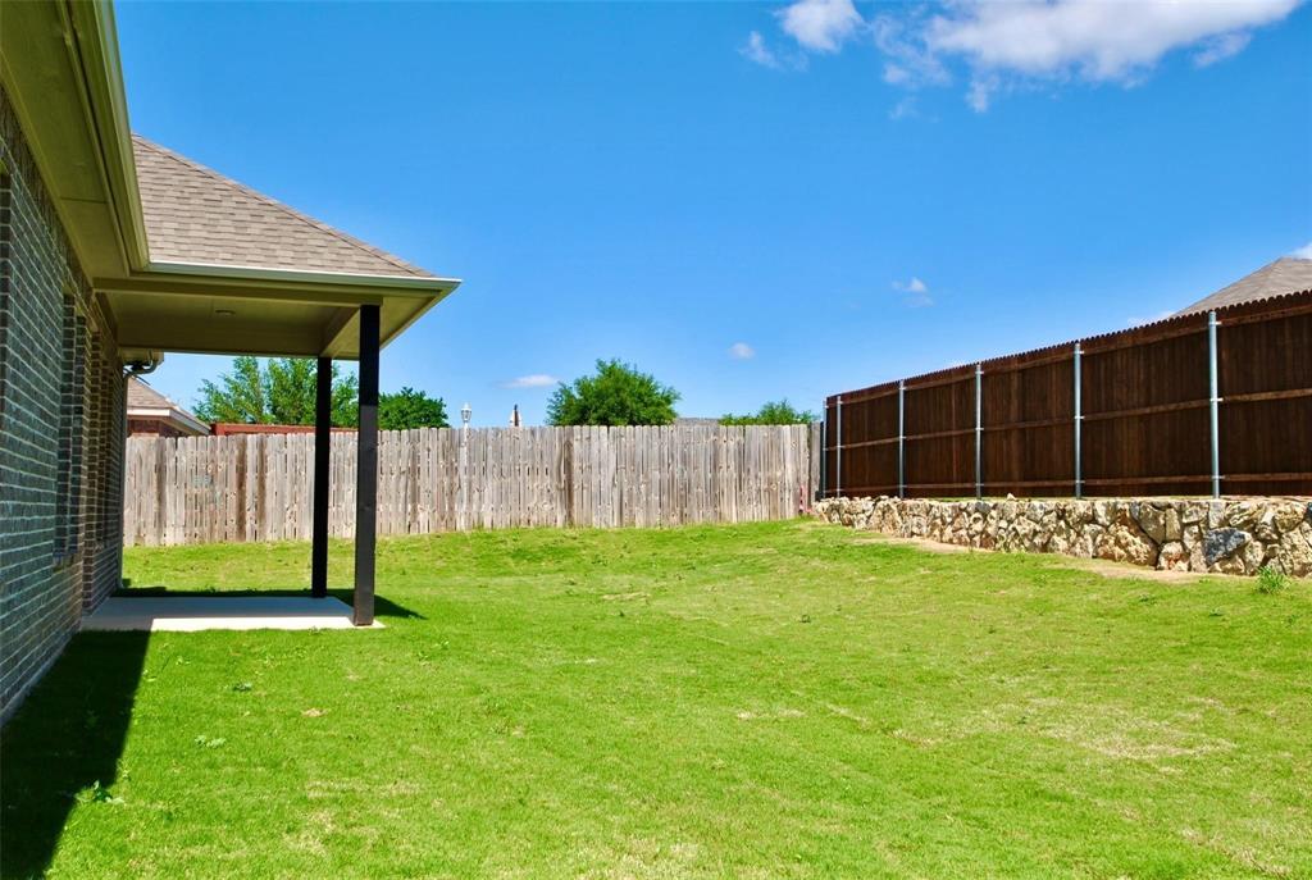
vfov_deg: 37.0
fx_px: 1314
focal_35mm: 36
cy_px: 440
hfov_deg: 53.0
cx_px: 656
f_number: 8
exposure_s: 1/250
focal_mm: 24
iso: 100
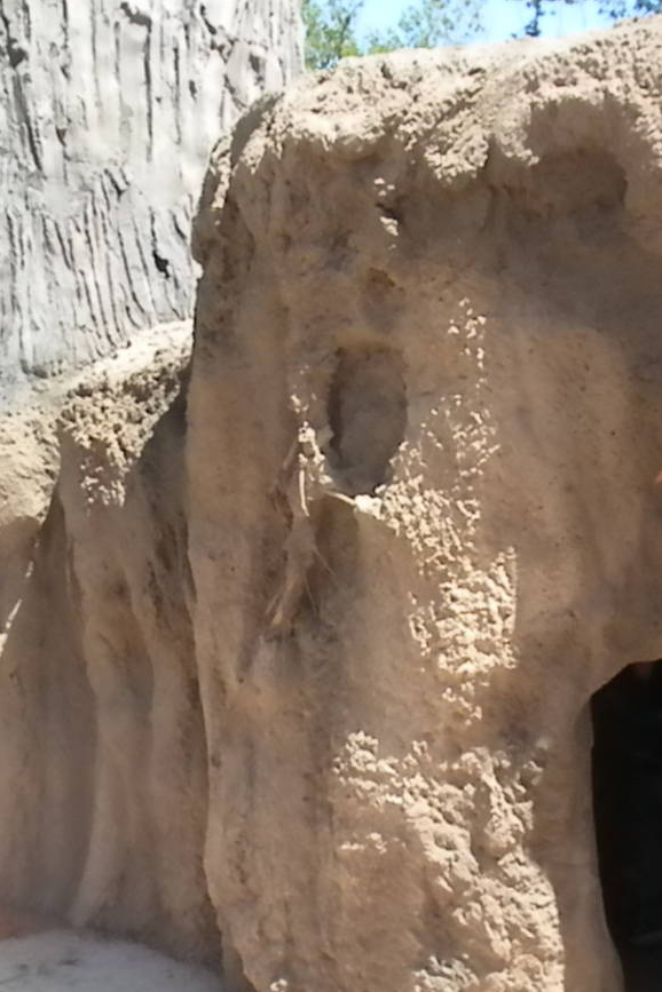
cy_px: 566
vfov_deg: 28.4
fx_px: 1958
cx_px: 329
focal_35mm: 71
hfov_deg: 19.2
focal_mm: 6.6
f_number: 10
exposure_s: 1/263
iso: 640
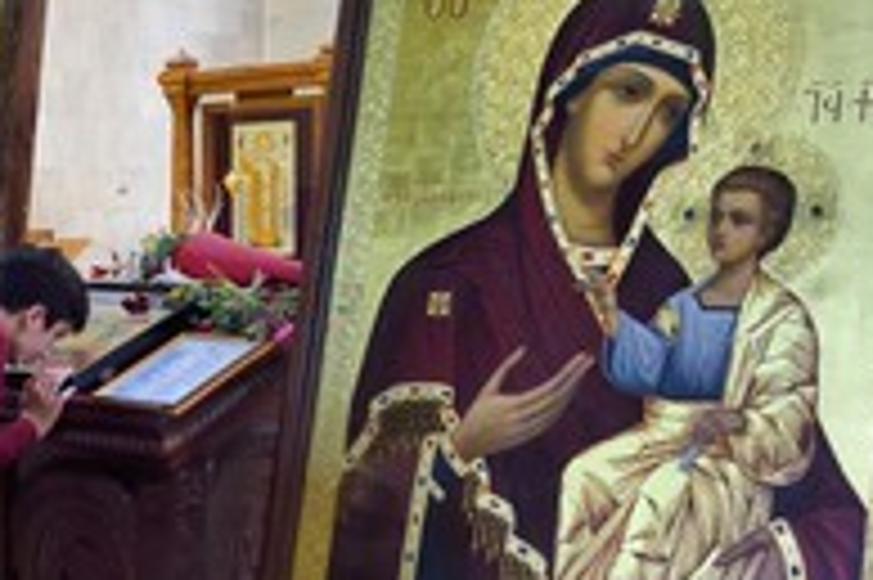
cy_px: 333
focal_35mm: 65
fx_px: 1575
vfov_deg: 20.9
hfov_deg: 30.1
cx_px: 148
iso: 1000
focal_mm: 30
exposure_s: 1/13
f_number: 6.3
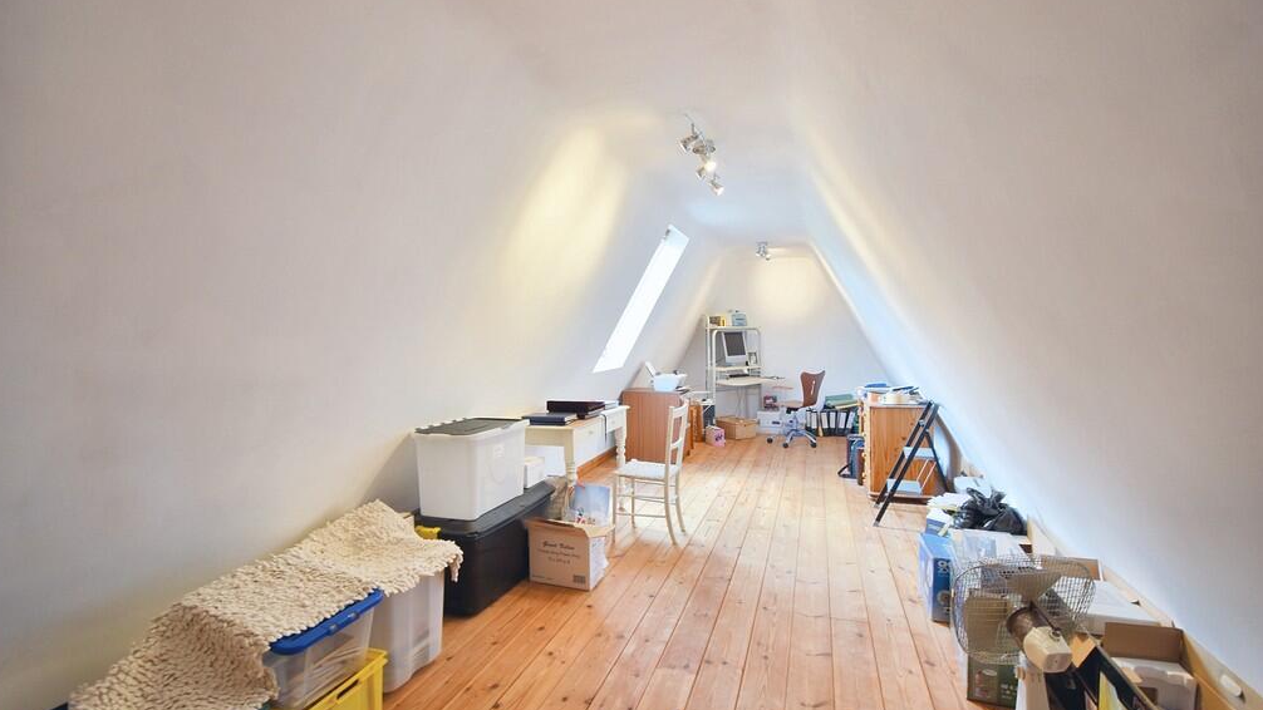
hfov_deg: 99.4
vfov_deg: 67.1
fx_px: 536
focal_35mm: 16
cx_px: 625
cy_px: 353
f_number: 4.5
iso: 125
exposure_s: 1/15
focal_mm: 10
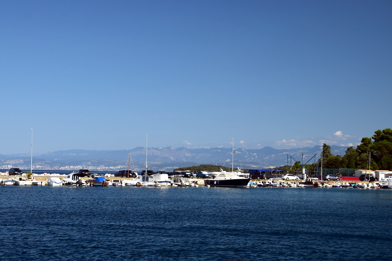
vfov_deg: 22.6
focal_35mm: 60
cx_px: 196
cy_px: 130
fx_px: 653
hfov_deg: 33.4
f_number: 11
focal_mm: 40
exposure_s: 1/320
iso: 400
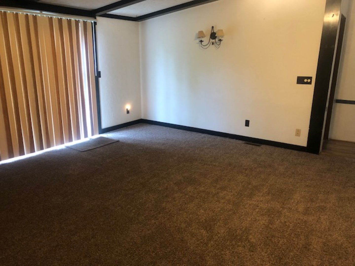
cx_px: 178
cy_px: 133
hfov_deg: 63.4
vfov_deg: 49.7
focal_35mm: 28
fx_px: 287
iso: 64
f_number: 1.8
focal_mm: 3.99
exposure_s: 1/15
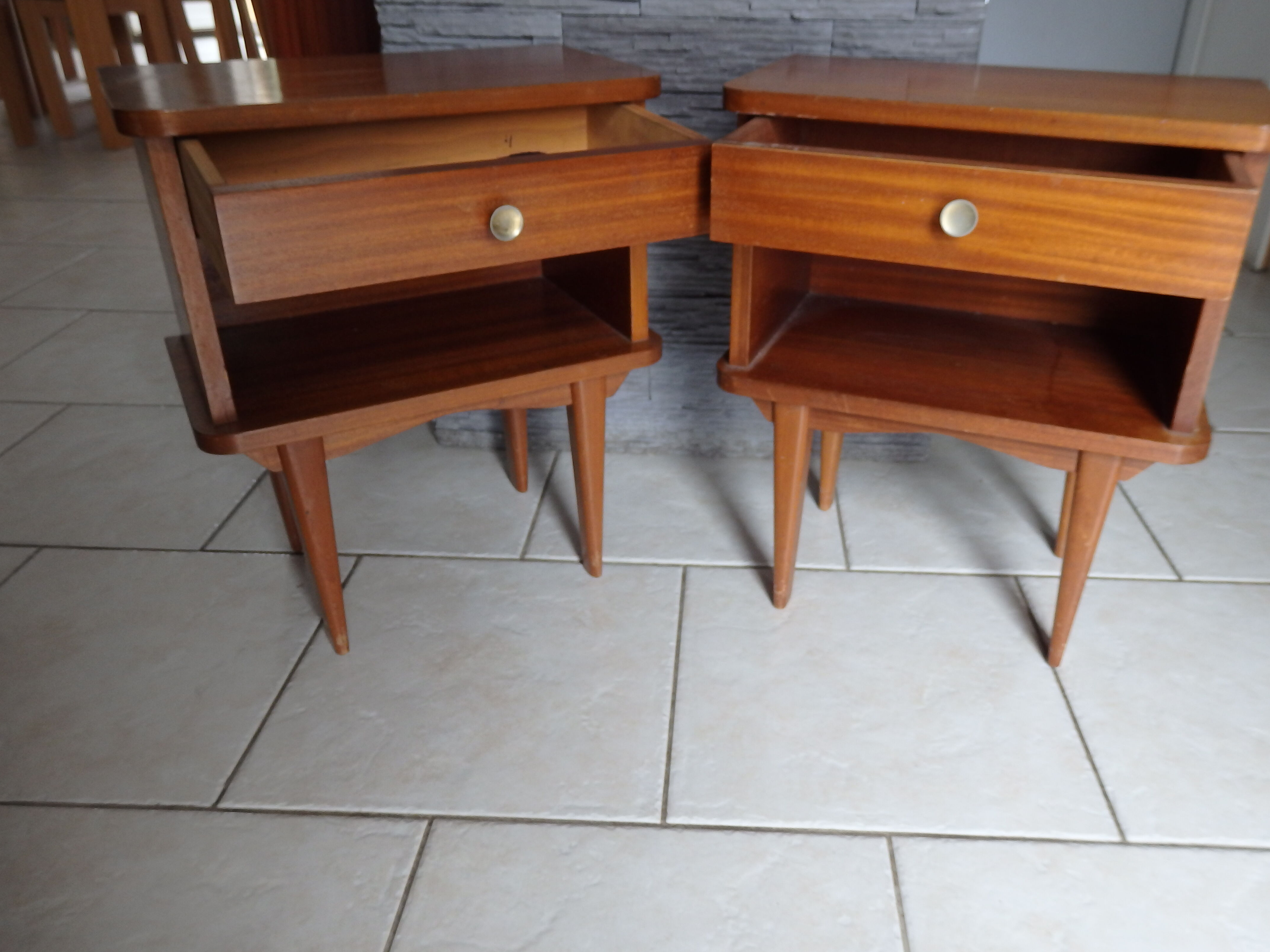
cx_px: 685
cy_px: 454
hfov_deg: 65.2
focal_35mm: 27
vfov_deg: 51.3
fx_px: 991
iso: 160
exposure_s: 1/30
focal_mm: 4.5
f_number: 3
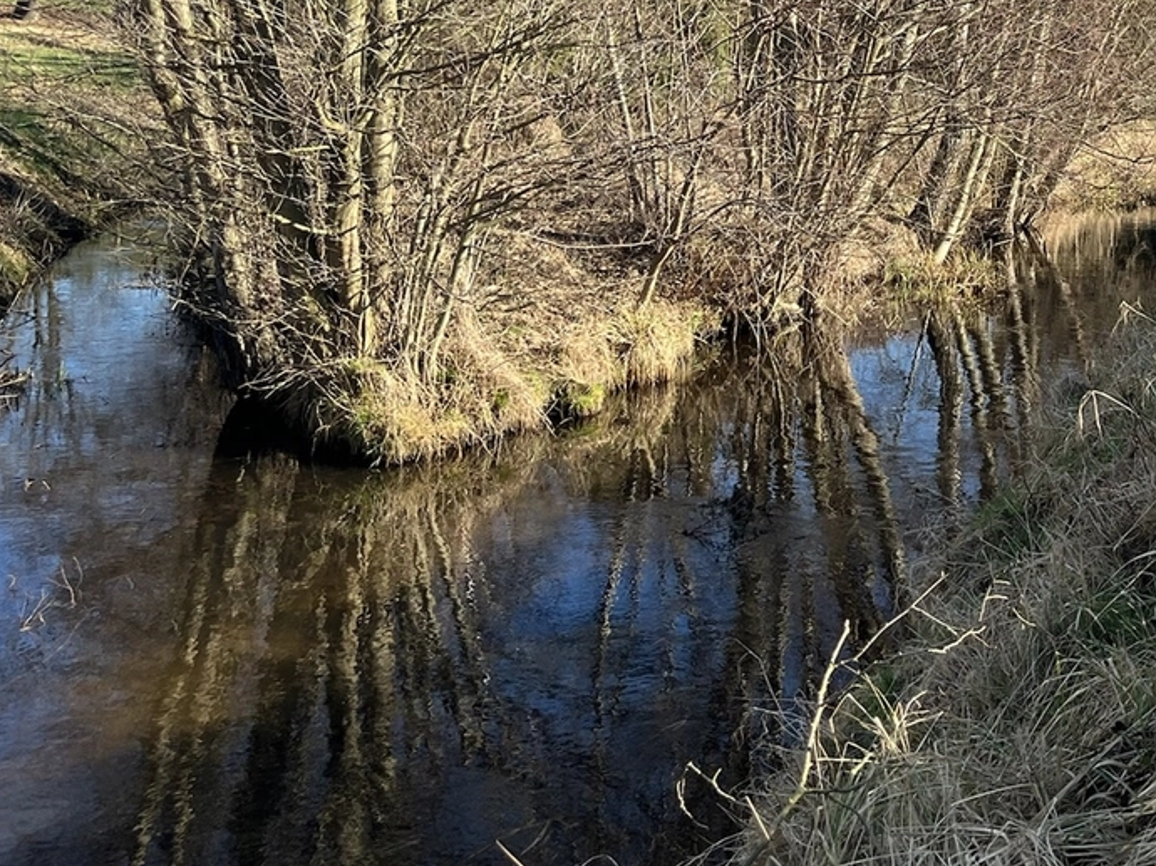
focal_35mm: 49
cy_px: 153
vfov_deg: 28.9
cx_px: 993
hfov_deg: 36.9
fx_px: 1636
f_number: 1.6
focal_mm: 5.1
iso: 50
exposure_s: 1/1036
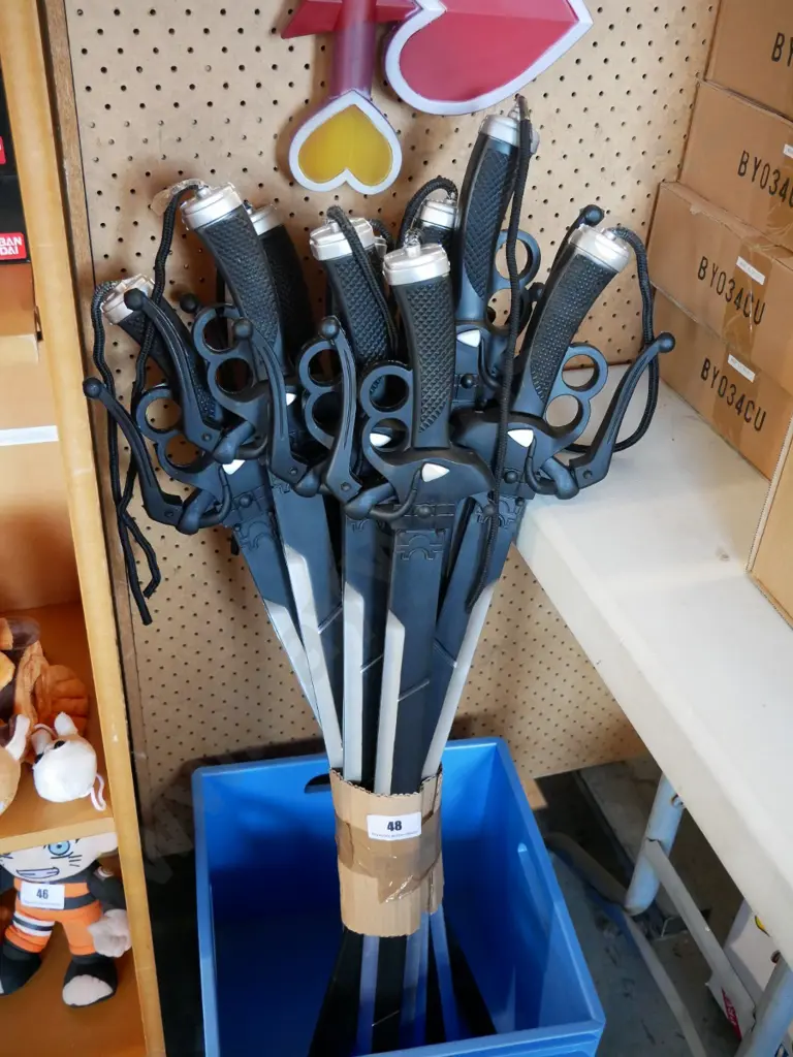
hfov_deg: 41.8
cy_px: 528
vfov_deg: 54.0
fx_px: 1039
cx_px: 396
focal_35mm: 34
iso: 2500
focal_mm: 17
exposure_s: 1/60
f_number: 3.8
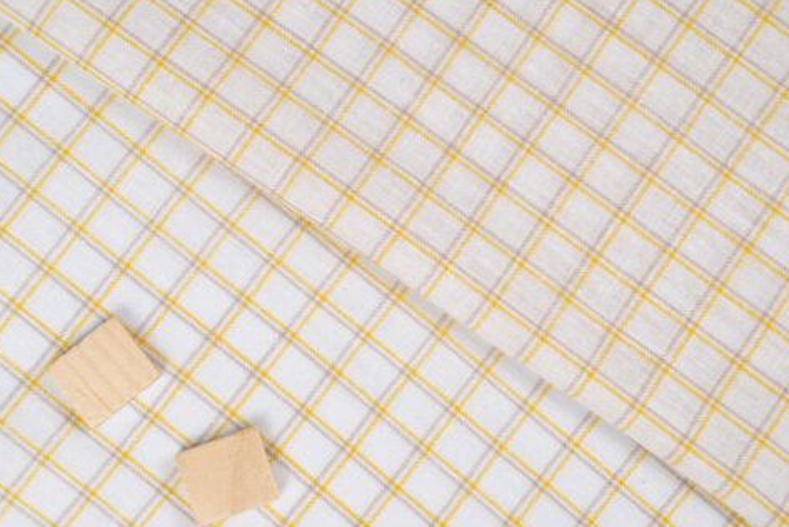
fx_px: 1623
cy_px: 264
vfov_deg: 18.4
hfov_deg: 27.3
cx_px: 379
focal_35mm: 74
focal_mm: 70
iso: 50
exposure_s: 1/100
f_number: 11
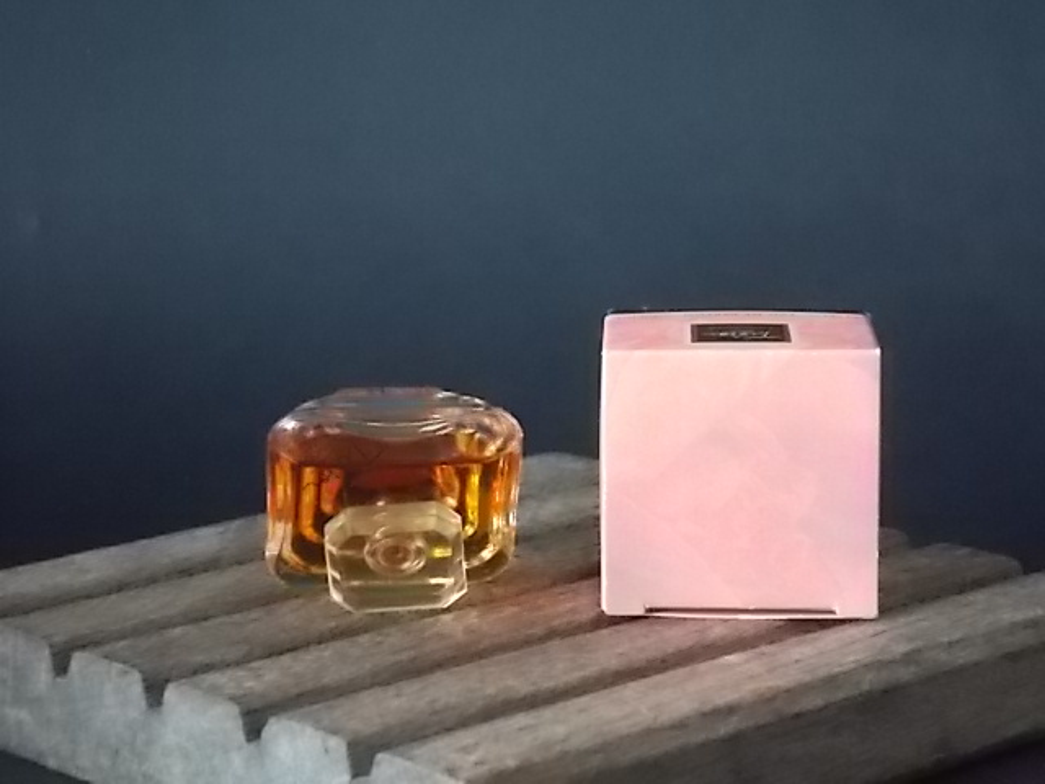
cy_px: 392
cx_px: 522
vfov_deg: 13.1
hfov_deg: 17.4
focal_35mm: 113
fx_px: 3411
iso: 800
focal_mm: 20.1
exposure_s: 1/50
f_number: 6
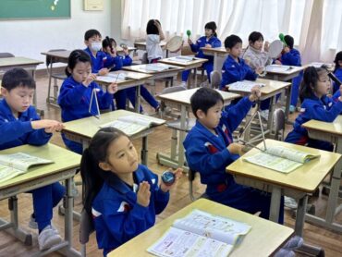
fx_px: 475
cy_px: 128
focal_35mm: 48
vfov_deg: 30.3
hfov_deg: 39.6
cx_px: 171
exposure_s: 1/60
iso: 100
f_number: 1.78
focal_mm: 6.76
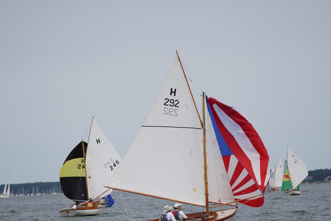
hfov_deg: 9.2
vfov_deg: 6.1
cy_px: 110
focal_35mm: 225
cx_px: 166
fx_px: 2068
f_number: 5
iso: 125
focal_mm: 150
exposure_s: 1/1250
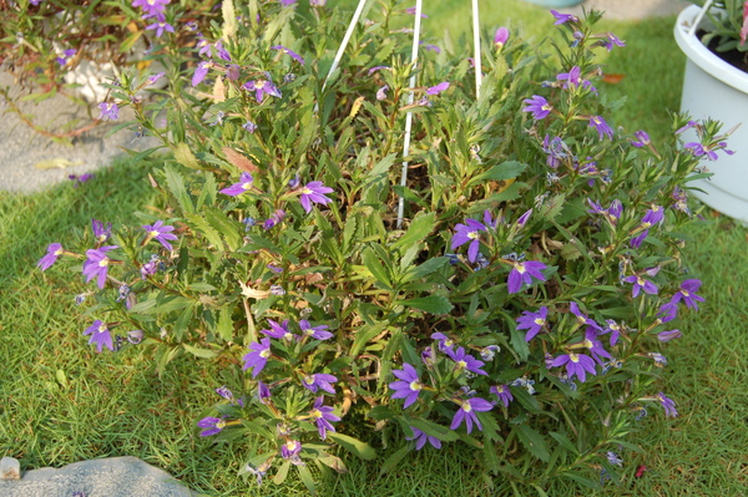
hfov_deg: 38.9
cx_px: 374
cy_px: 248
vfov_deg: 26.4
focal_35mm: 51
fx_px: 1059
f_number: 6.3
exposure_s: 1/160
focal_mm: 34
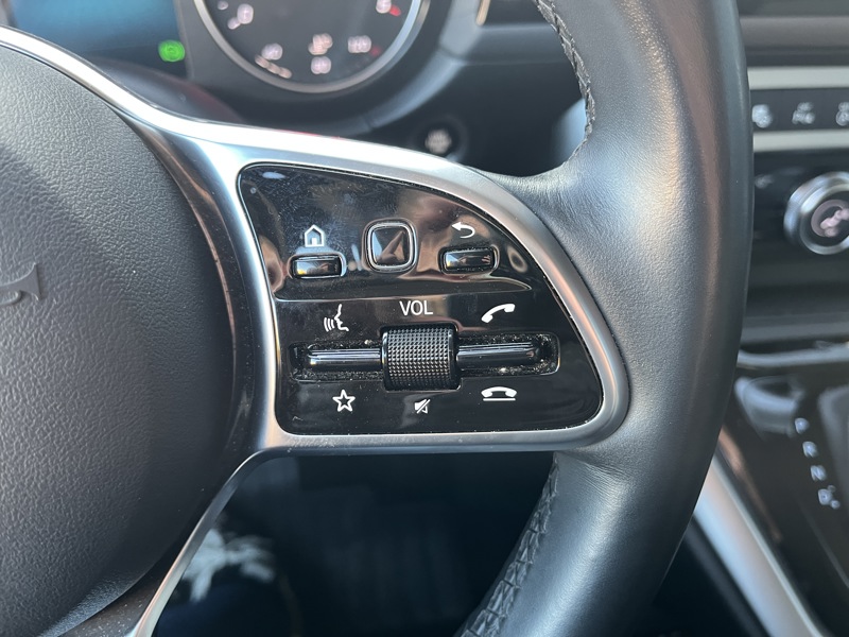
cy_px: 318
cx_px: 424
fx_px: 638
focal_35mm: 26
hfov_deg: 67.3
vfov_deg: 53.1
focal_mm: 5.1
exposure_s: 1/60
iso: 250
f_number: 1.6
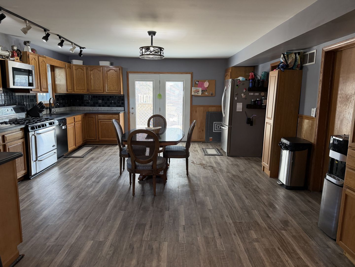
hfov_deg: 71.6
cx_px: 178
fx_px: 246
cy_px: 134
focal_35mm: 24
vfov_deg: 56.8
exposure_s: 1/120
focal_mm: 6.76
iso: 250
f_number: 1.78
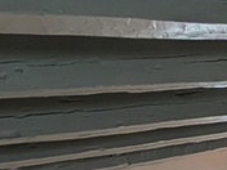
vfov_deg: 15.1
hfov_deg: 18.5
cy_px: 326
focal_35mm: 82
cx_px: 411
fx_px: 538
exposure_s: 1/124
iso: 75
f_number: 1.7
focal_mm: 2.02
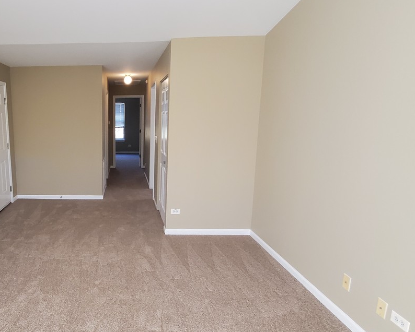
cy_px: 168
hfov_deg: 67.8
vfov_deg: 60.9
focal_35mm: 23
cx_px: 102
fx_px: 283
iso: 320
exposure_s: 1/60
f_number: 2.2
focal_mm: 1.8
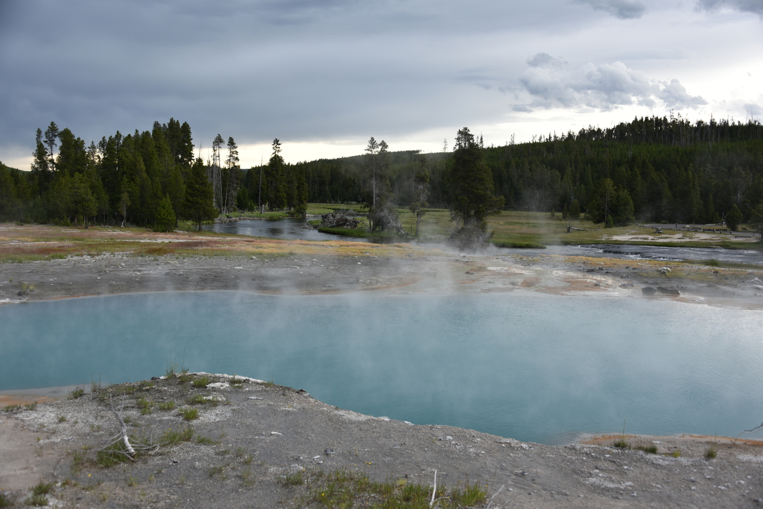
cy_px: 254
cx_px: 382
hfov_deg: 50.7
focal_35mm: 38
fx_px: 806
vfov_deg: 35.1
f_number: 5
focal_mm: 38
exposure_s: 1/100
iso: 100
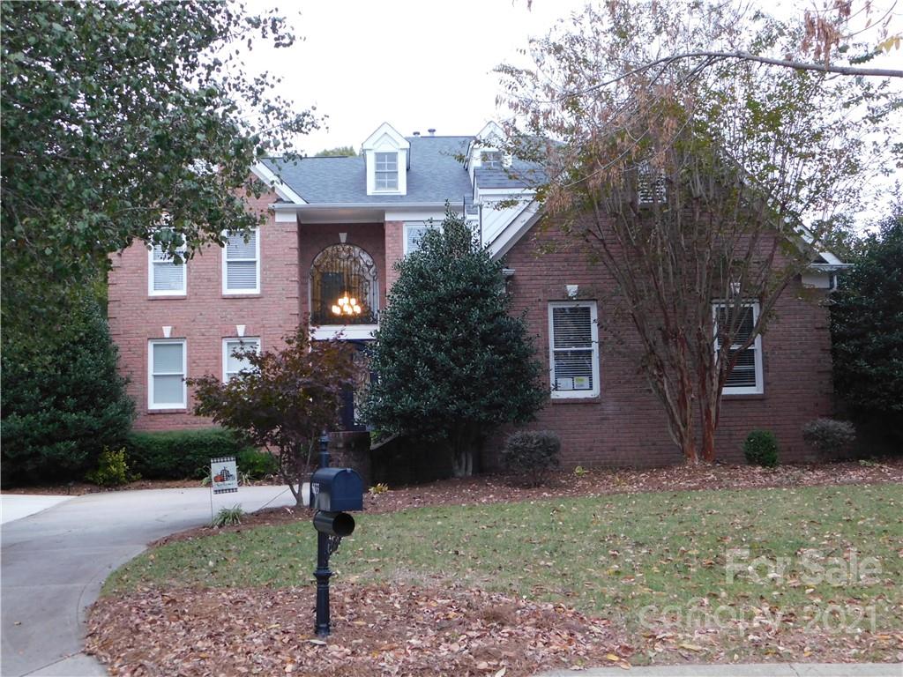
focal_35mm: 45
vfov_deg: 32.2
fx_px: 1174
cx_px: 452
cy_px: 338
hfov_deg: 42.1
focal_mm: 8
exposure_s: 1/30
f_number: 3.7
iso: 280
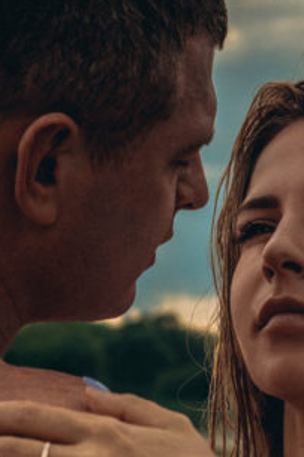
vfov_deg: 8.1
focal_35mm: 252
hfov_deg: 5.4
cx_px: 251
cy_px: 448
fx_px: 3195
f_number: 5.6
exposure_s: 1/2000
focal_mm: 50
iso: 800
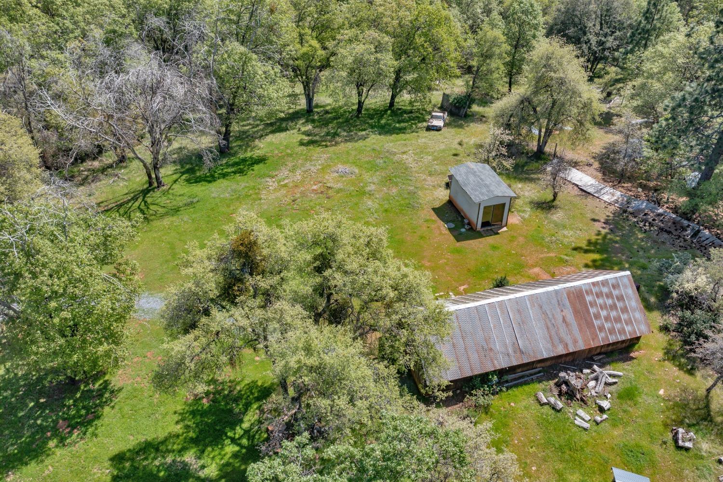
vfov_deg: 46.4
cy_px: 241
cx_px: 362
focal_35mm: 28
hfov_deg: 65.5
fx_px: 562
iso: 100
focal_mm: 10.26
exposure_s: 1/320
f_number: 5
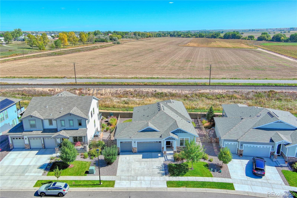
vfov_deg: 44.9
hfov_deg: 63.7
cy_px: 99
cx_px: 148
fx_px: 239
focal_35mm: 29
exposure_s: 1/1337
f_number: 2.8
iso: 101
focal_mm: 10.6
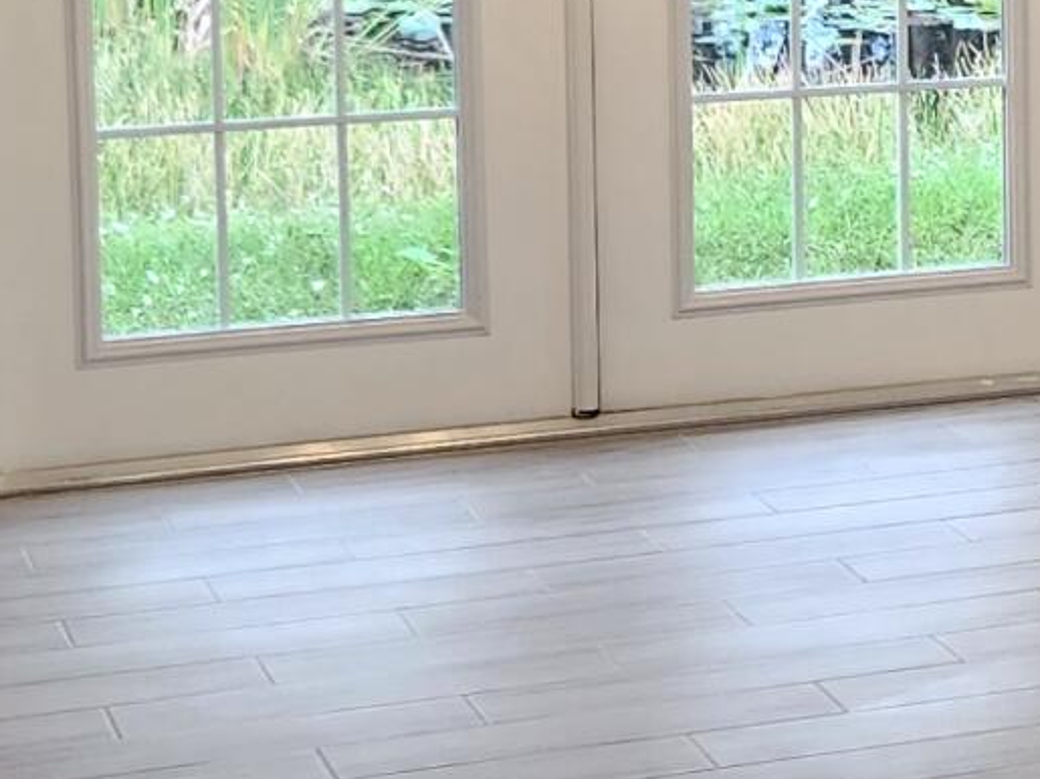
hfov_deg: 13.5
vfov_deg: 10.9
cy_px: -69
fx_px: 4025
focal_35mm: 134
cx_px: 1753
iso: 125
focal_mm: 5.4
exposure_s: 1/120
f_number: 1.8
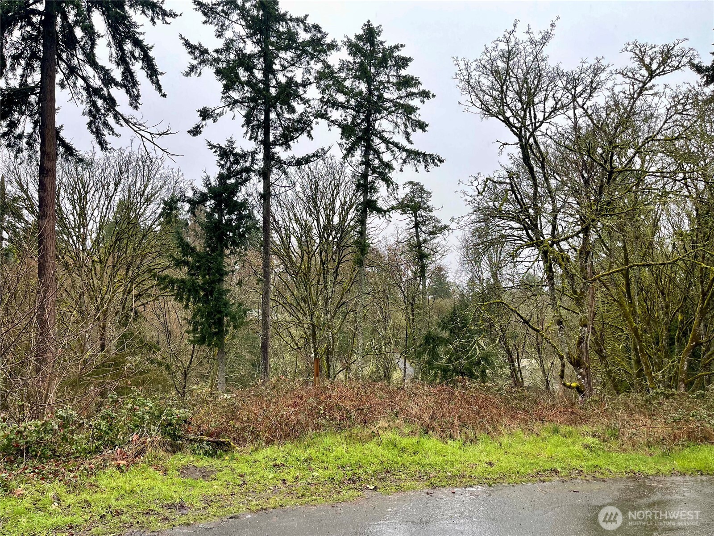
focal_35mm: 25
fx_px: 516
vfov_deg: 54.9
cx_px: 357
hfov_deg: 69.4
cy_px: 268
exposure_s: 1/132
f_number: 1.6
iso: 32
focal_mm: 5.1
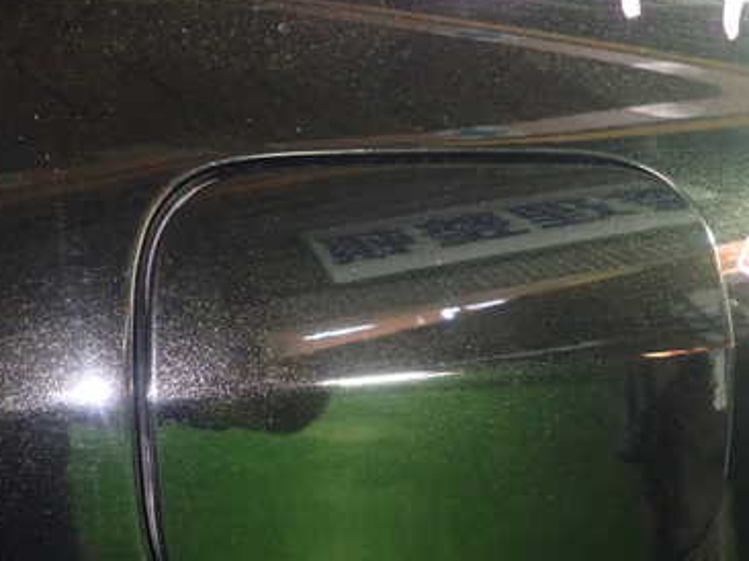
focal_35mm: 41
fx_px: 887
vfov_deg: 34.7
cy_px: 383
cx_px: 420
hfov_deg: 45.7
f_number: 2
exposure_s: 1/20
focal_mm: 4.5
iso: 800
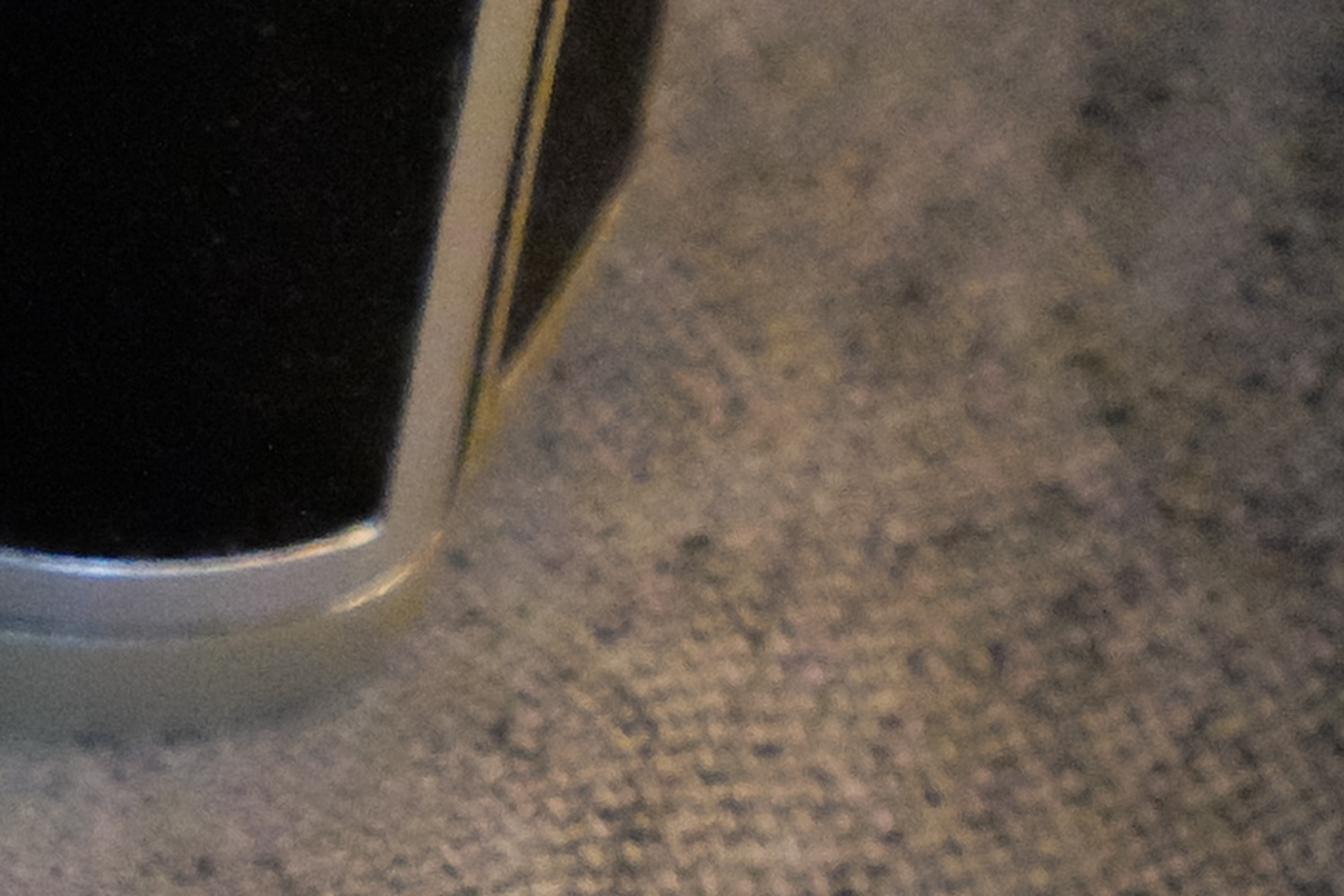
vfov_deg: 3.5
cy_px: -519
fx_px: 14447
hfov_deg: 5.2
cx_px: -1616
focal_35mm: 387
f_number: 5.6
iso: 12800
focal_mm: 46.3
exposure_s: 1/110
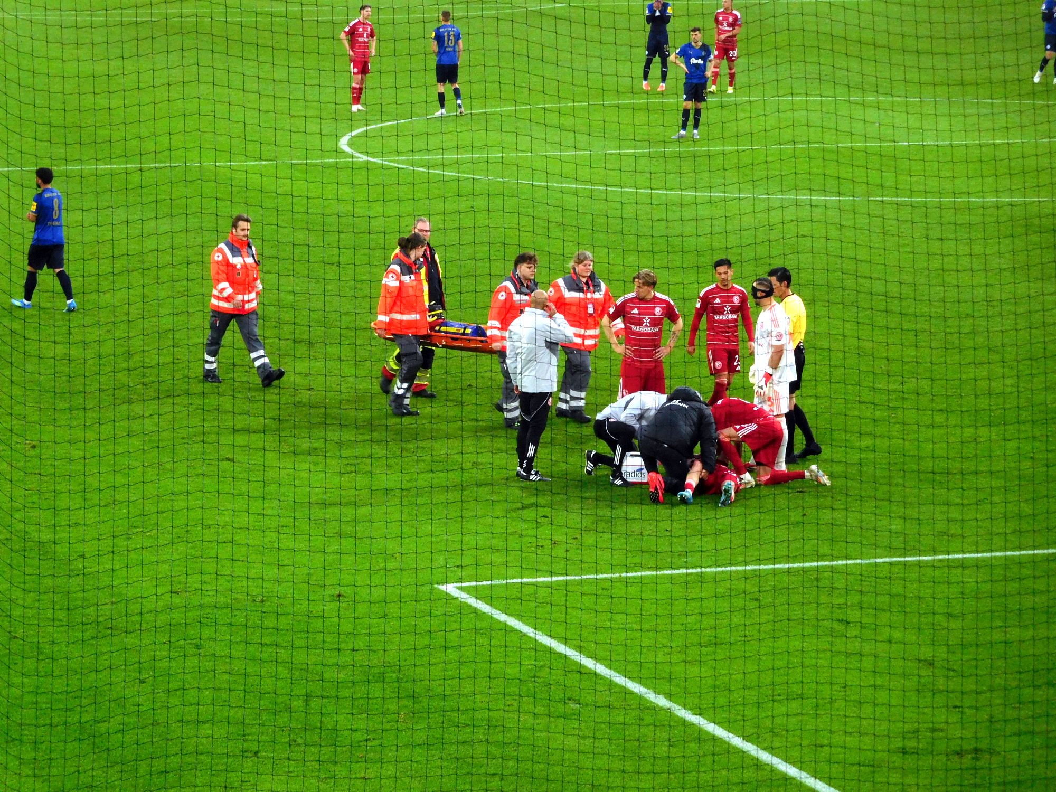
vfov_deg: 9.3
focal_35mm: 160
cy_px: 396
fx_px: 4881
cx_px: 528
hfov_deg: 12.3
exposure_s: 1/160
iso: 400
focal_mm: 28.5
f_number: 5.2
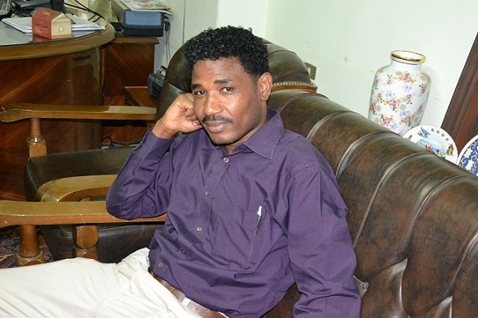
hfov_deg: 38.9
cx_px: 239
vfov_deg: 26.5
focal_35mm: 51
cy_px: 159
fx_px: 677
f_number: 4.2
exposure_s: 1/60
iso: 3200
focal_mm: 34
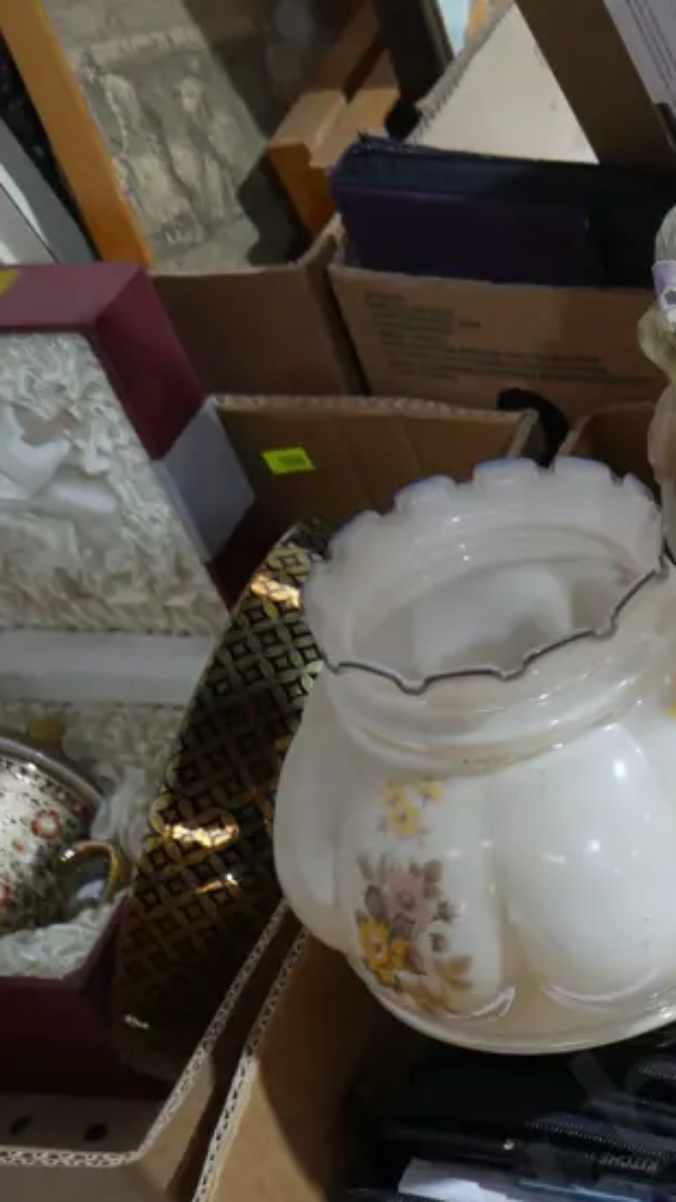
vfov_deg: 34.1
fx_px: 1943
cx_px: 1100
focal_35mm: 61
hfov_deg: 17.2
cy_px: 776
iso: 1000
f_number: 3.6
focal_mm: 15
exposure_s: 1/60
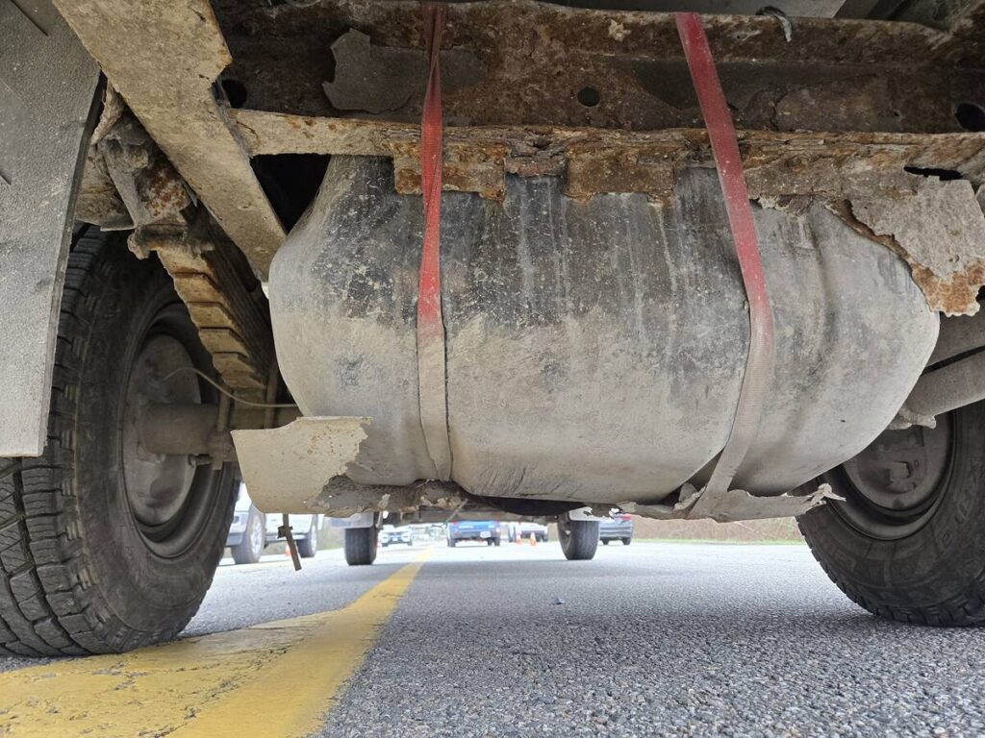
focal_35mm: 23
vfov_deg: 58.9
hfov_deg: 73.9
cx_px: 492
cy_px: 369
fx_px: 654
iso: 160
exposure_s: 1/180
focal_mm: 5.4
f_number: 1.8
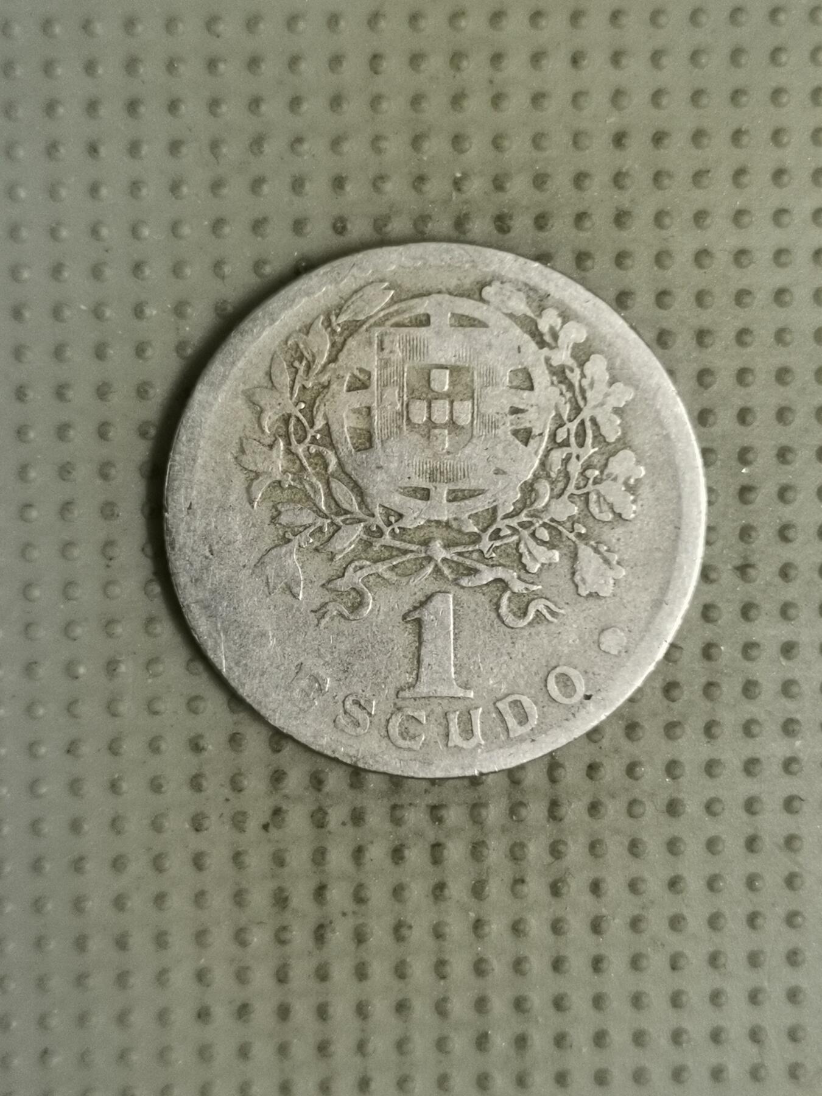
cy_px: 548
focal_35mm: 52
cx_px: 411
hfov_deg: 28.0
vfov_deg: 36.8
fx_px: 1646
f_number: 1.8
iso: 500
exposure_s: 1/25.7
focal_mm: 4.75
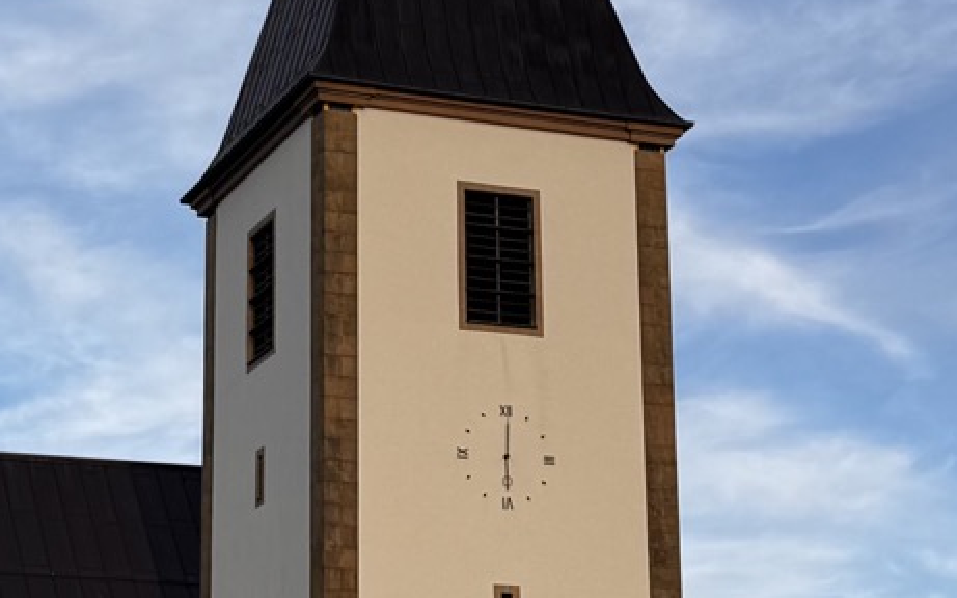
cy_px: 237
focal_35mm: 106
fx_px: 2764
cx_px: 432
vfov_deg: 12.3
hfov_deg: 19.6
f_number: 1.78
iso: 80
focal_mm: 6.76
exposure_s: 1/2105
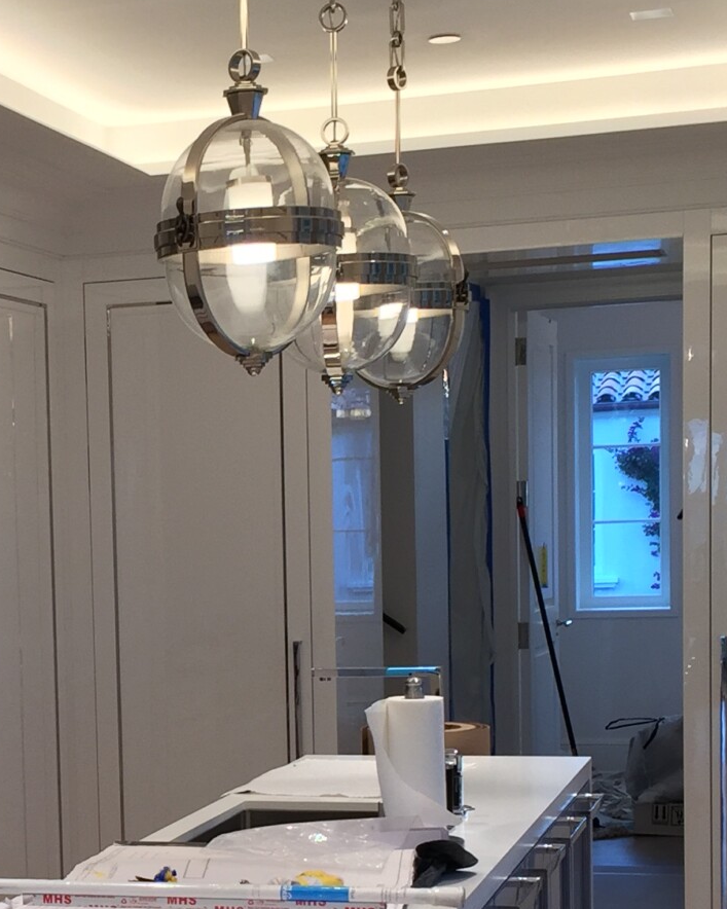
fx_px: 2206
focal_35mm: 82
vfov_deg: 22.9
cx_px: -30
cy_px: 748
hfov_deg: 18.2
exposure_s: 1/60
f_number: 2.2
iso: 32
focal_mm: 4.15
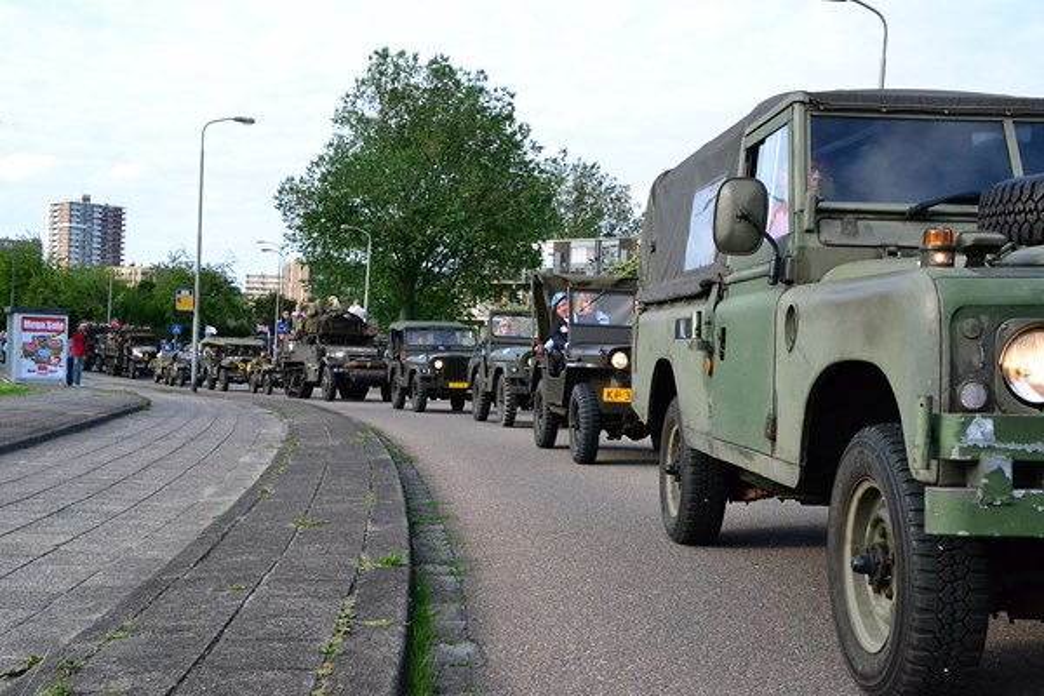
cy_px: 348
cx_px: 522
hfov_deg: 46.4
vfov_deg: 31.9
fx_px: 1218
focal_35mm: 42
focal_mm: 28
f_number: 14
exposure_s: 1/800
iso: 3200
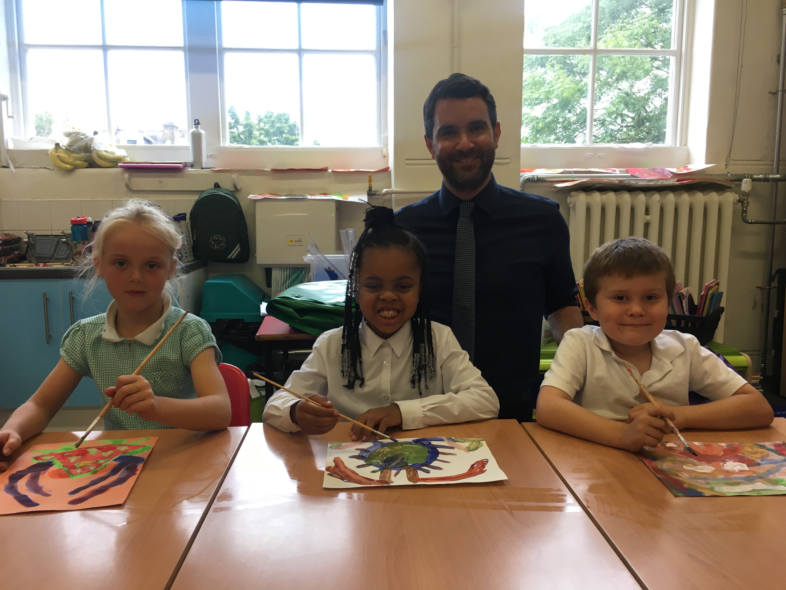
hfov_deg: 61.7
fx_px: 658
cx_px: 393
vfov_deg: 48.2
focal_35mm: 29
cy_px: 295
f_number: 2.2
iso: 25
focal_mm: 4.15
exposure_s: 1/33
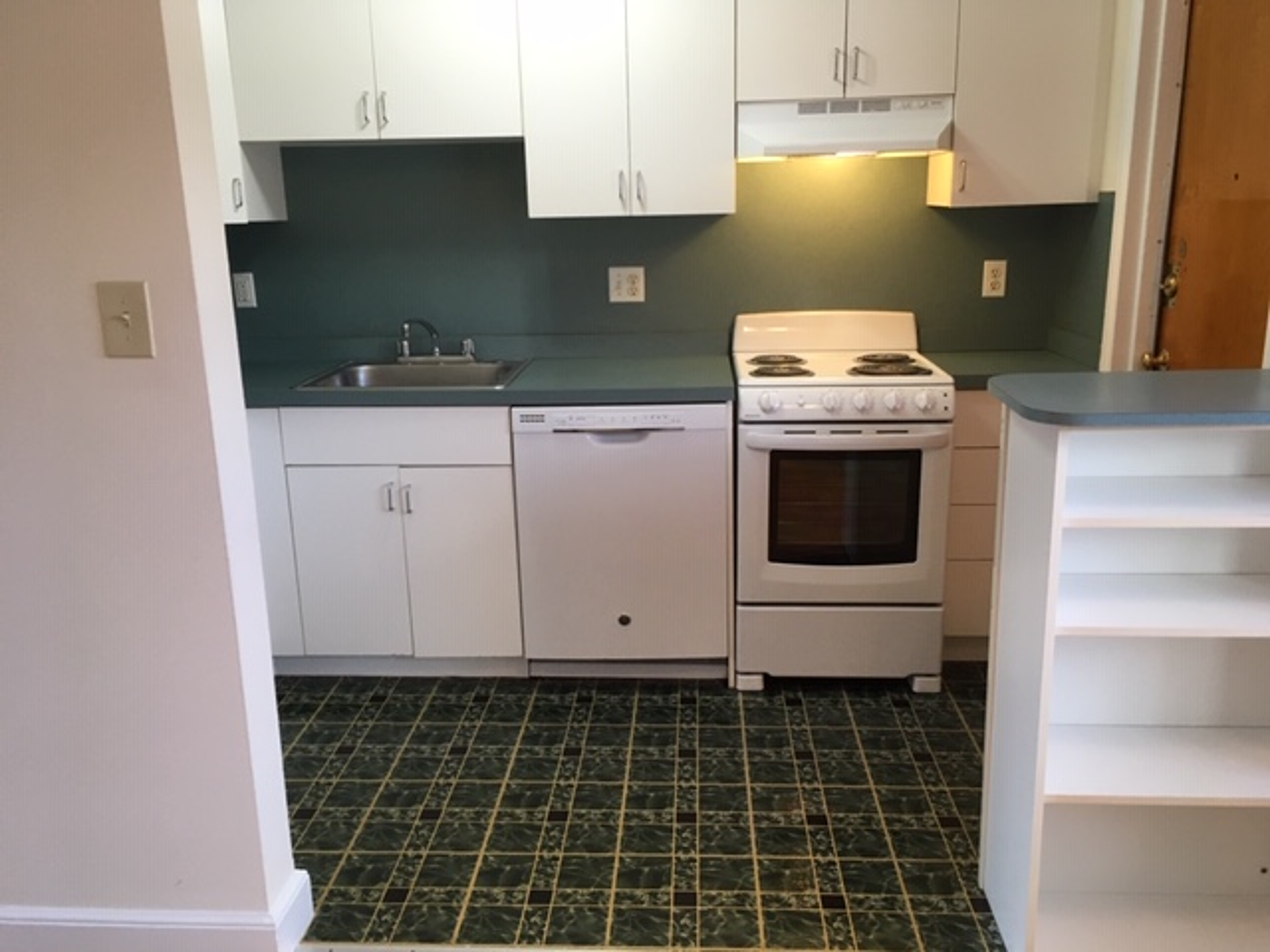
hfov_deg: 61.7
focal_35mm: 29
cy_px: 476
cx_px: 635
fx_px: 1064
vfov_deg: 48.2
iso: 64
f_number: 2.2
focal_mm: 4.15
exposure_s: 1/33
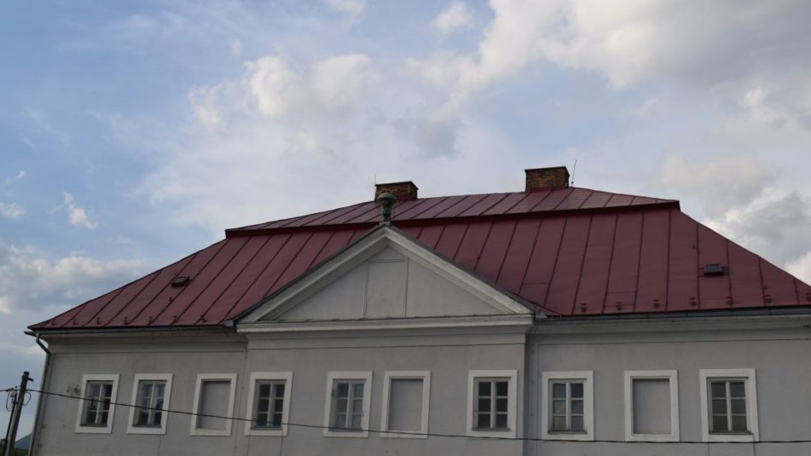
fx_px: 946
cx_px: 411
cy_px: 204
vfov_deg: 27.1
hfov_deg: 46.4
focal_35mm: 44
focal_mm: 26
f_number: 9
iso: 200
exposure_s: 1/400
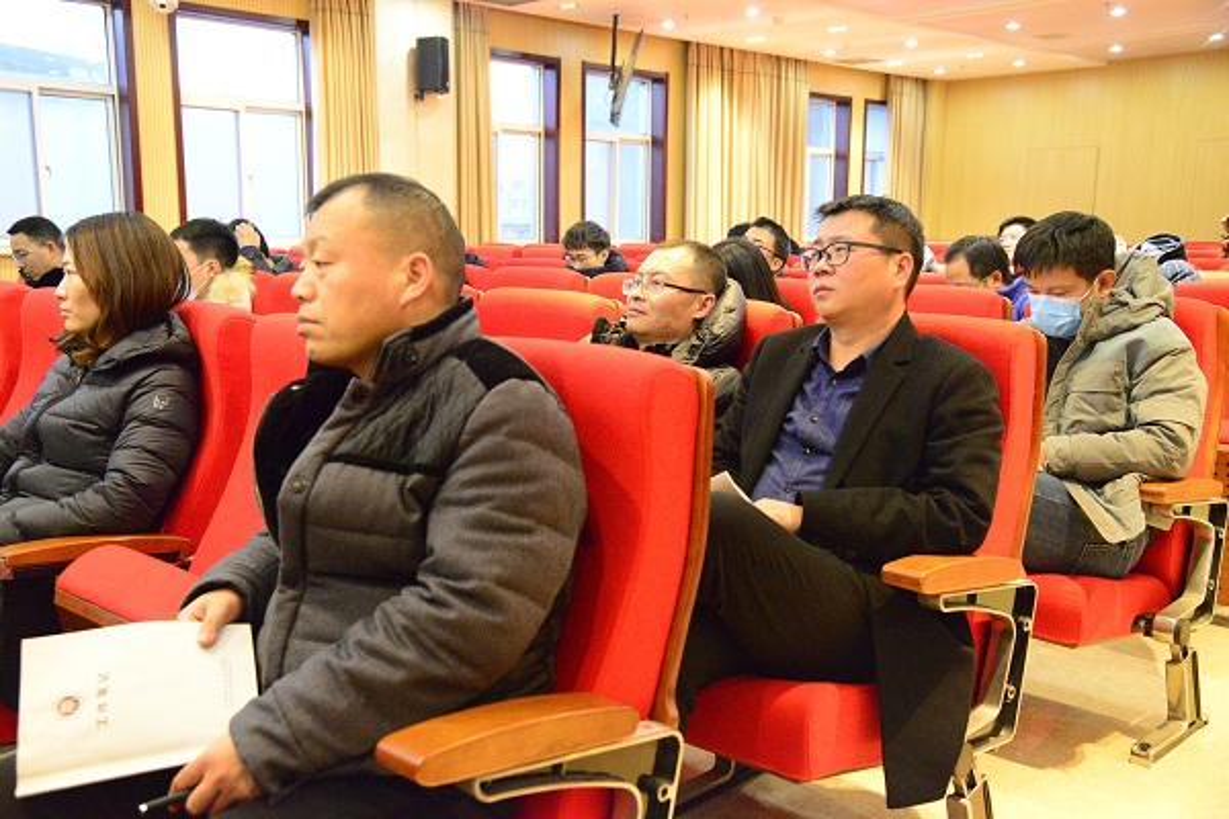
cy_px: 410
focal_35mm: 35
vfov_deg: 37.9
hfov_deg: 54.4
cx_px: 614
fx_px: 1195
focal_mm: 35
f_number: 5
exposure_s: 1/100
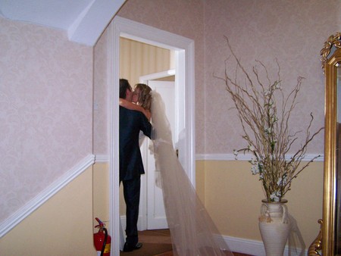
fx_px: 375
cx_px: 170
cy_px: 128
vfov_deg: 37.8
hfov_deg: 49.0
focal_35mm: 38
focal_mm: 6.3
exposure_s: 1/60
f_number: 2.8
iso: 400
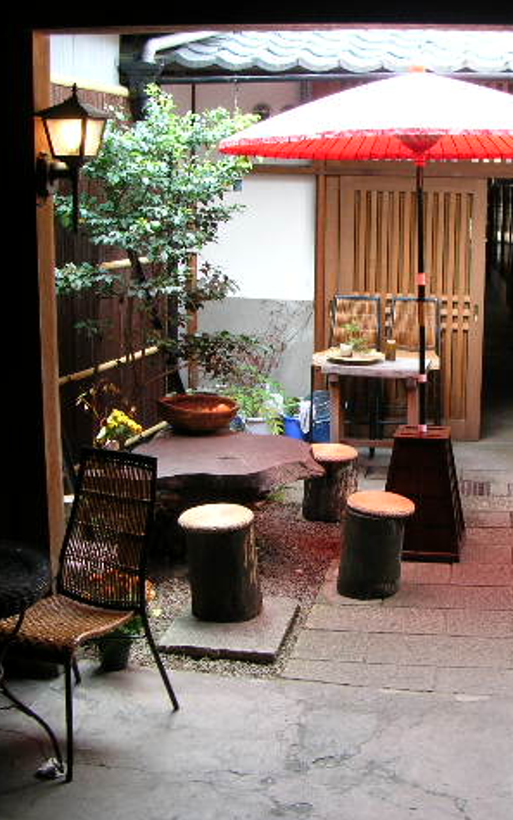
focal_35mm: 50
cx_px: 423
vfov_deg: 40.3
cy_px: 411
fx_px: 1118
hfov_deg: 25.3
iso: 50
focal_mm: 5.8
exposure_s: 1/13.2
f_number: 2.8
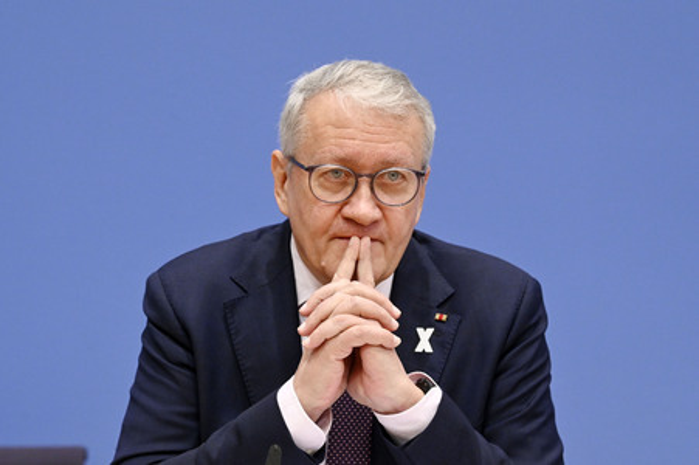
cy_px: 232
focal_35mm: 95
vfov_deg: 14.4
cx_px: 350
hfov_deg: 21.5
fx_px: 1843
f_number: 6.3
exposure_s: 1/500
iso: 5000
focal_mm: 95
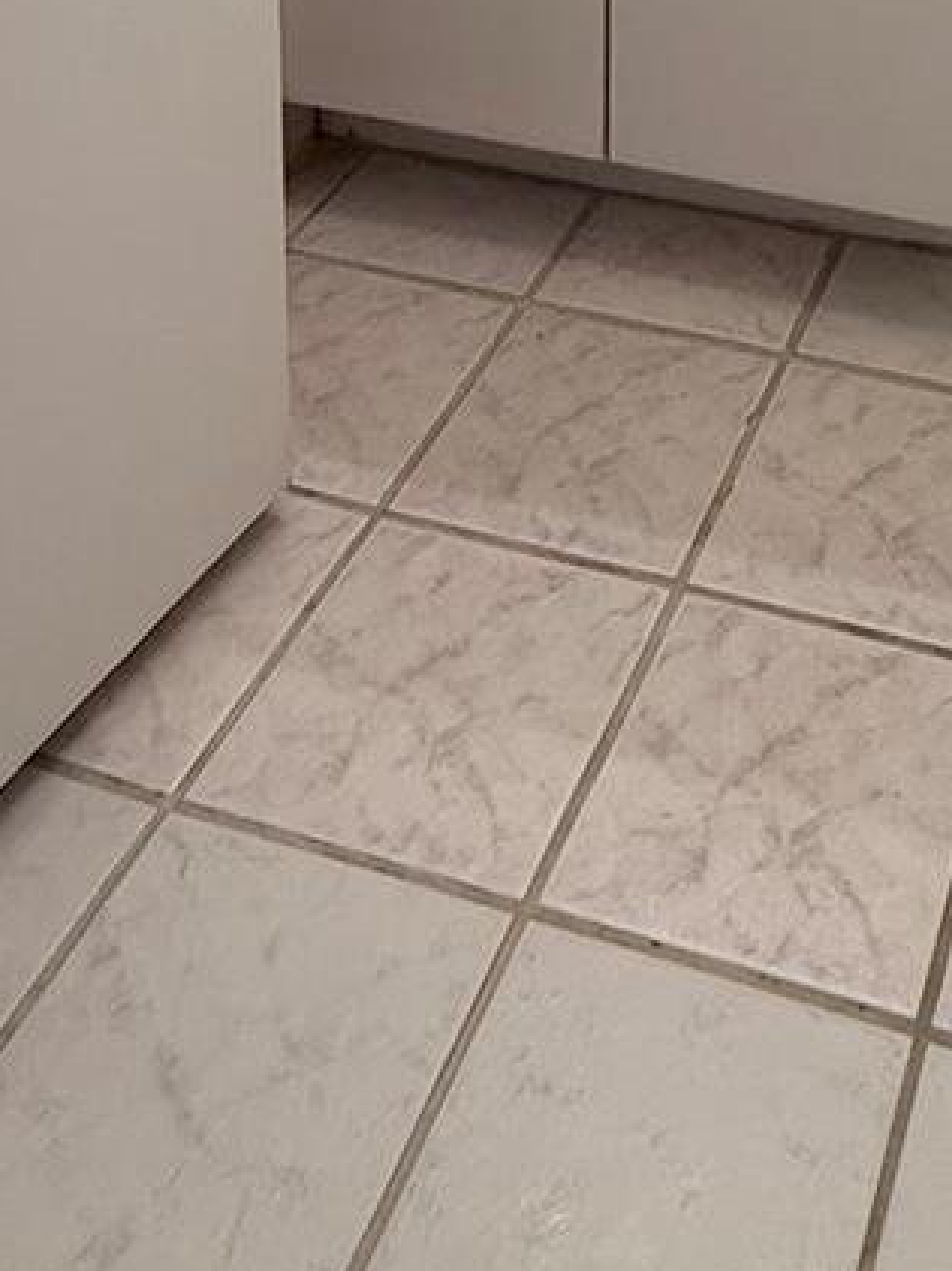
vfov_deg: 26.7
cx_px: 907
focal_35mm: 51
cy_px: -645
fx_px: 1872
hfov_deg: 27.2
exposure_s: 1/120
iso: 160
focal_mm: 2.22
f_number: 2.2
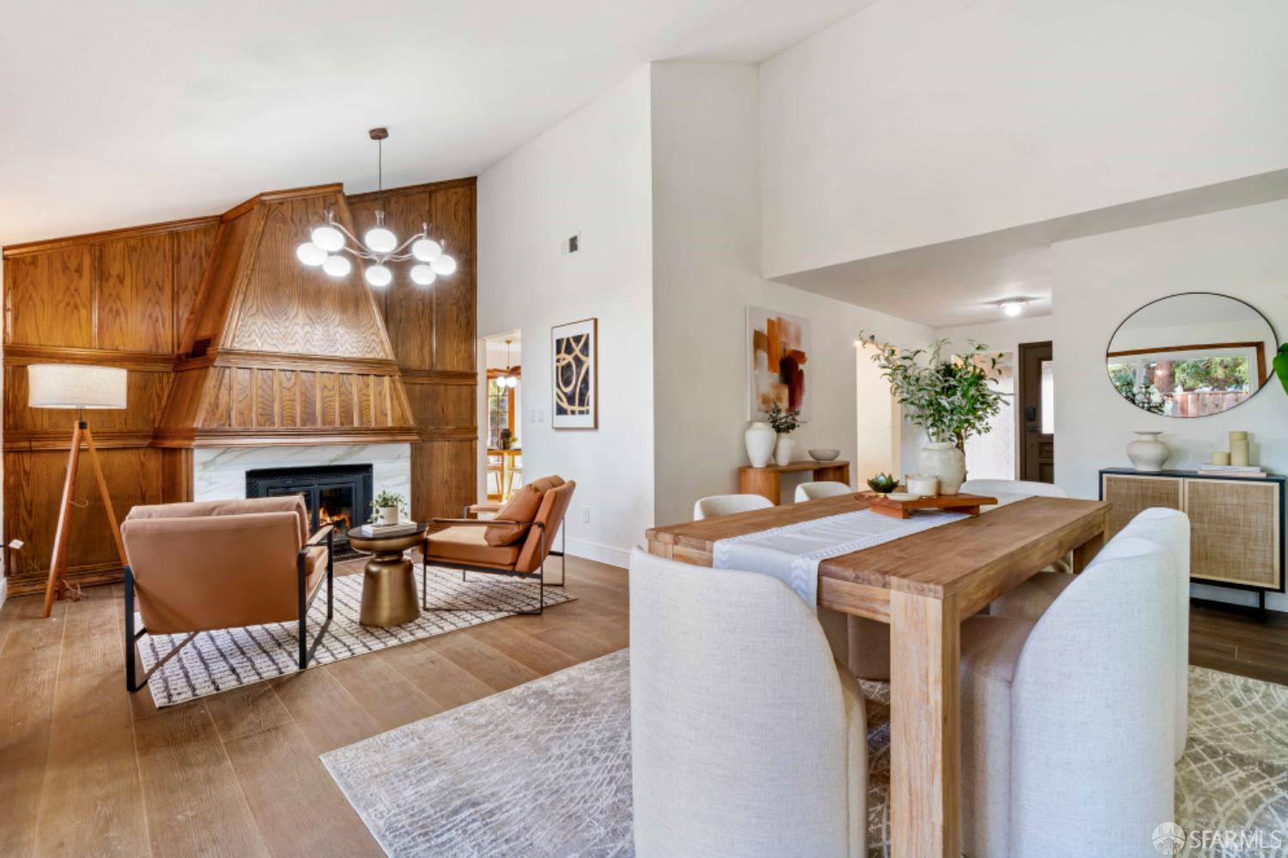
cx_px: 644
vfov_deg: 73.7
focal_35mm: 16
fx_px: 572
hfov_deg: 96.7
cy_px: 429
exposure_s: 2
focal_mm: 16
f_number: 16
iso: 250
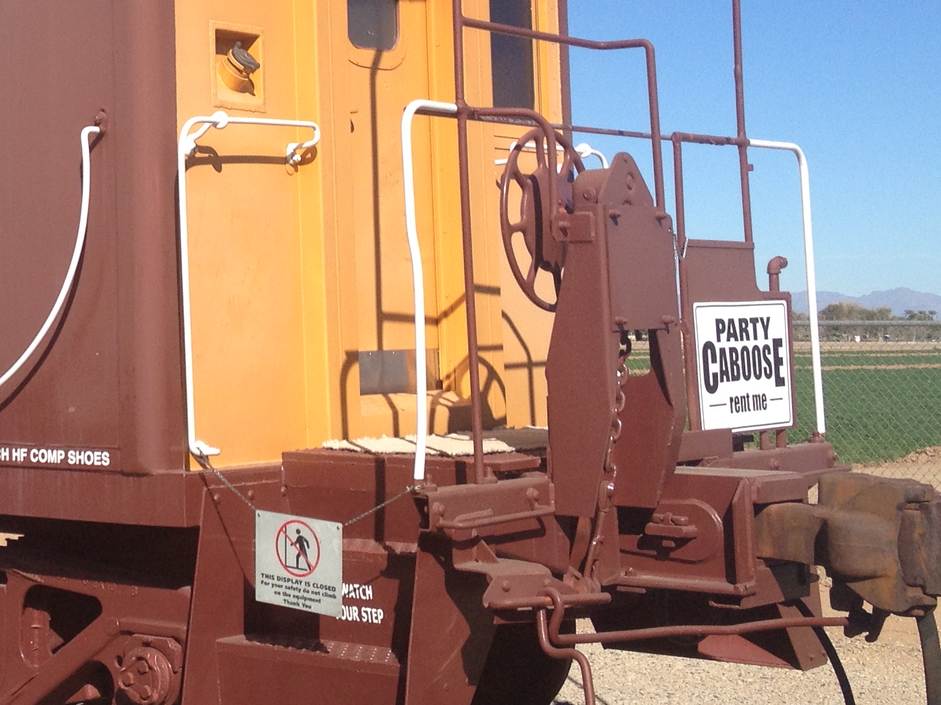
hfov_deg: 22.8
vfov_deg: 17.6
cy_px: 138
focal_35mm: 83
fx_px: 2256
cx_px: 49
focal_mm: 4.28
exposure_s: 1/1972
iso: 50
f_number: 2.4
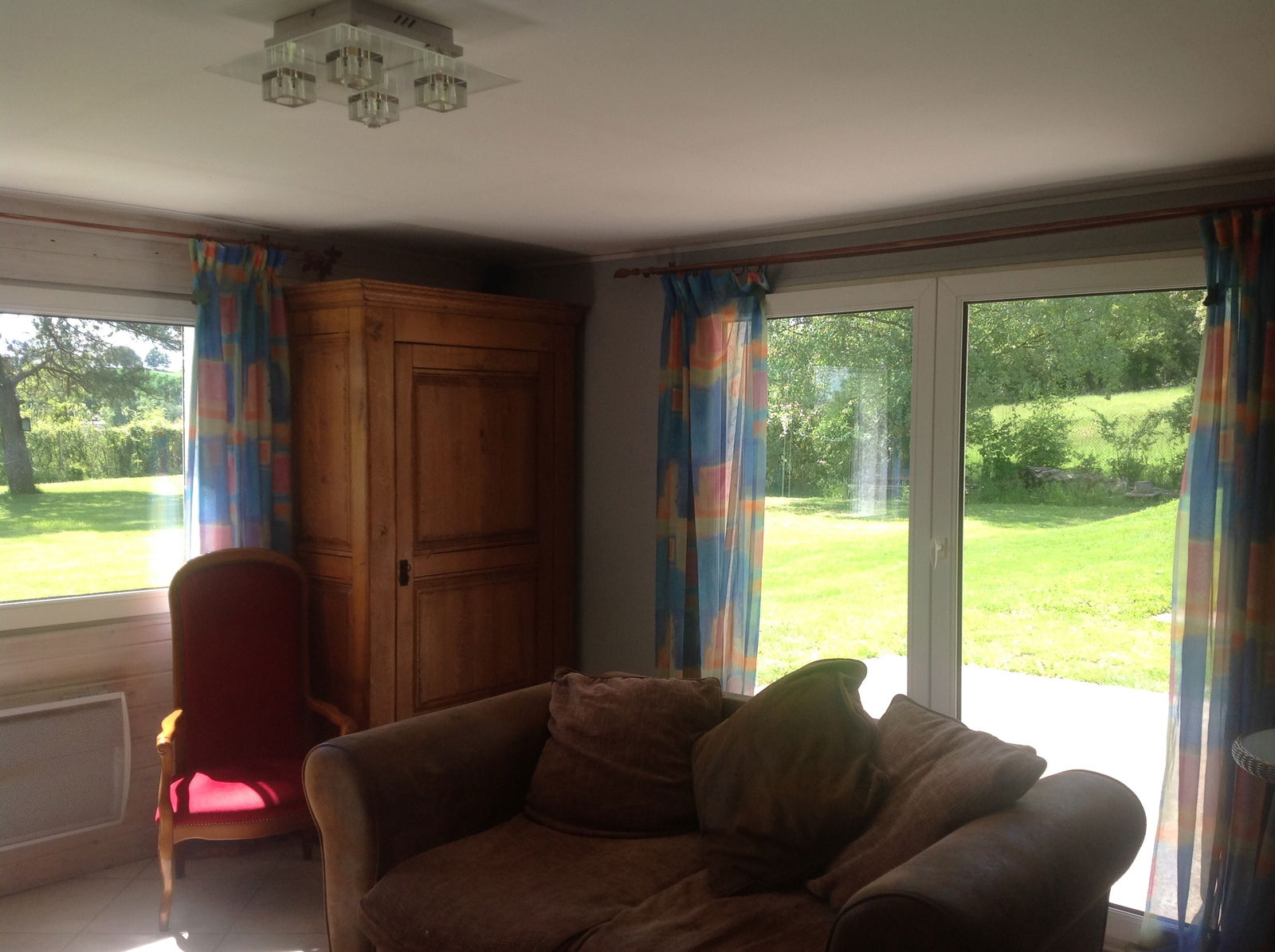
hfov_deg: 52.7
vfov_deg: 40.6
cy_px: 476
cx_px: 638
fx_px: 1287
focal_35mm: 35
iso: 50
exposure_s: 1/227
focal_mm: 4.28
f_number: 2.4
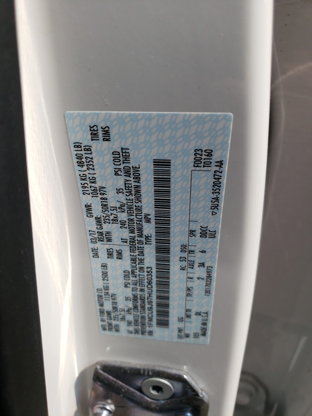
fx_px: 312
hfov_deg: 53.1
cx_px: 156
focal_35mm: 26
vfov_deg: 67.3
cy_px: 208
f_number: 1.5
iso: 50
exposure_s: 1/3333
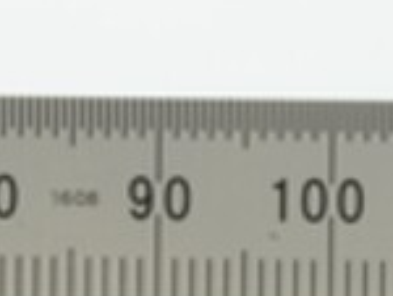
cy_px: -682
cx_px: -29
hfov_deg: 4.3
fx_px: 5242
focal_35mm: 461
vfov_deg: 3.2
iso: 100
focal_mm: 60
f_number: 32
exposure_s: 1/6
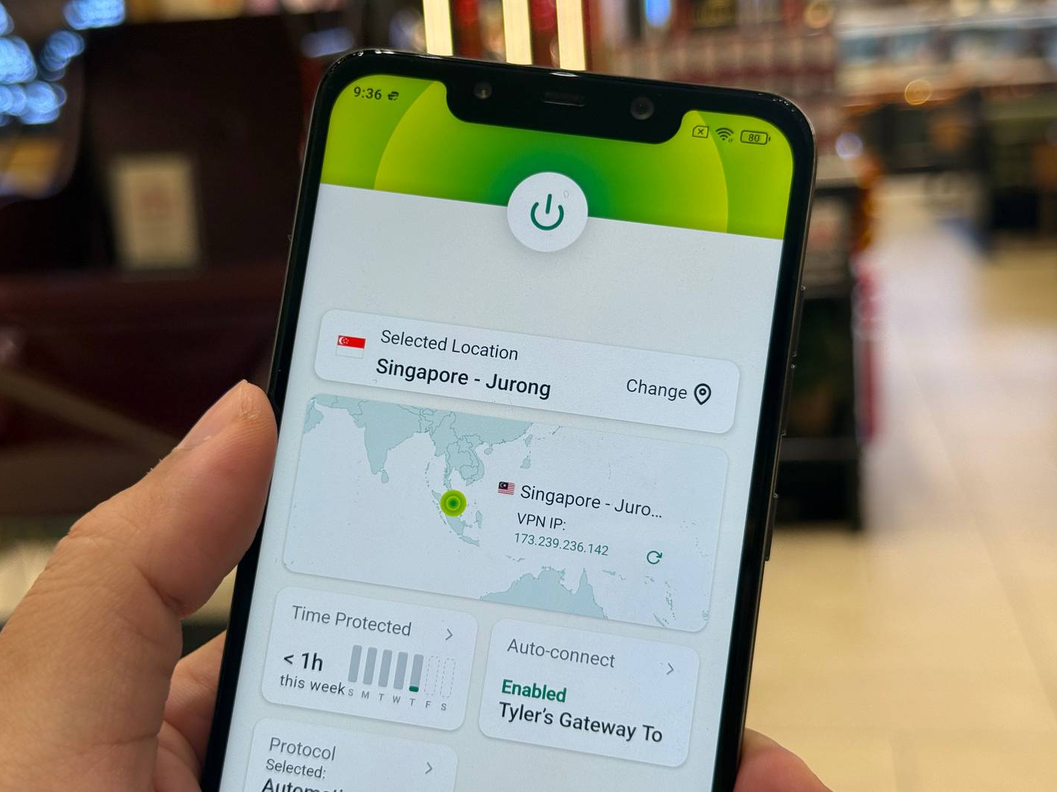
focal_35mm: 49
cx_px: 520
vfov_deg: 29.7
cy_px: 389
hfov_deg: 38.9
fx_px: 1496
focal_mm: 6.76
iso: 64
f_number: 1.78
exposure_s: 1/167
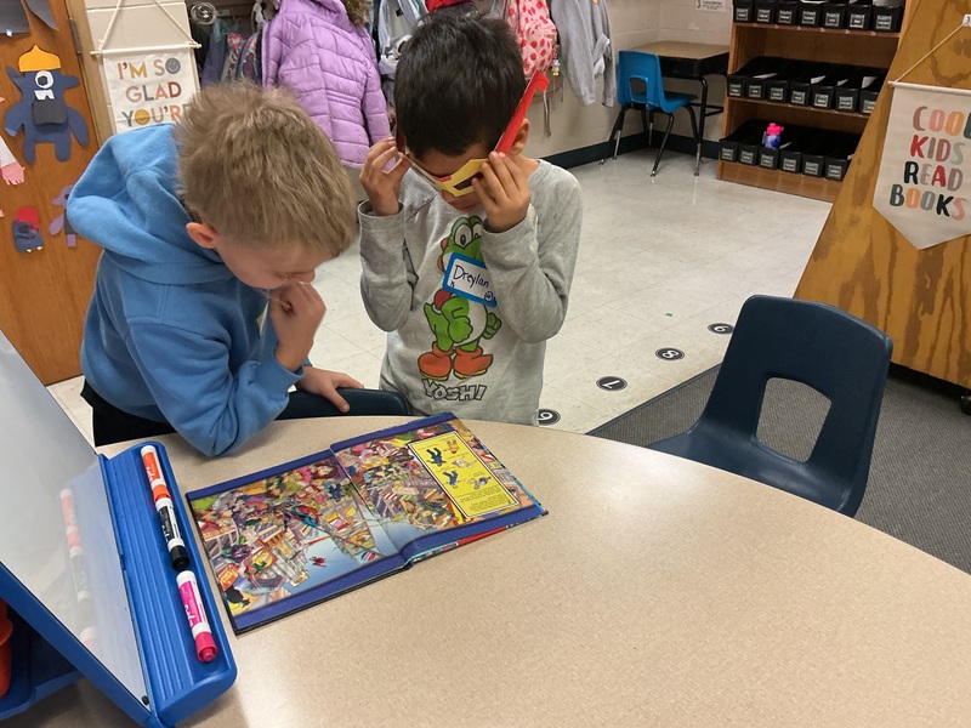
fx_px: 813
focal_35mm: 29
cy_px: 364
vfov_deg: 48.2
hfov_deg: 61.7
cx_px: 486
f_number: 1.8
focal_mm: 3
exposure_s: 1/60
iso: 125
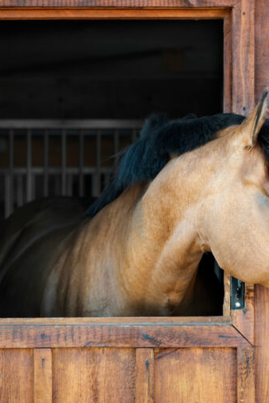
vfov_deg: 12.9
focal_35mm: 159
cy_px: 202
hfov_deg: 8.6
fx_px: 1782
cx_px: 161
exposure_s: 1/160
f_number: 3.5
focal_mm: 105
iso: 200
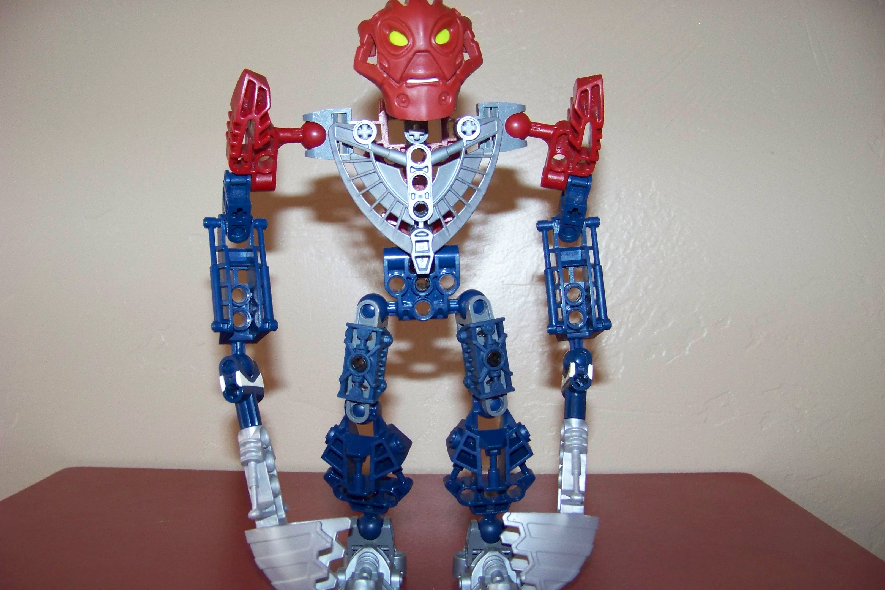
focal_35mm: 38
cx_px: 438
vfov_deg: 35.0
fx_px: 934
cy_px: 313
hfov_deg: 50.7
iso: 200
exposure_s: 1/30
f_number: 2.8
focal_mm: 5.85
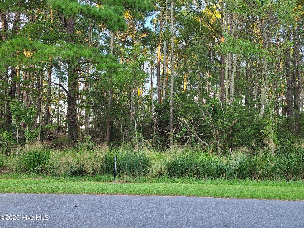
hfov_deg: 67.3
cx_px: 152
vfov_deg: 53.1
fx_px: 228
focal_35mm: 26
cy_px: 114
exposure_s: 1/120
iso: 80
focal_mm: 5.4
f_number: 1.8
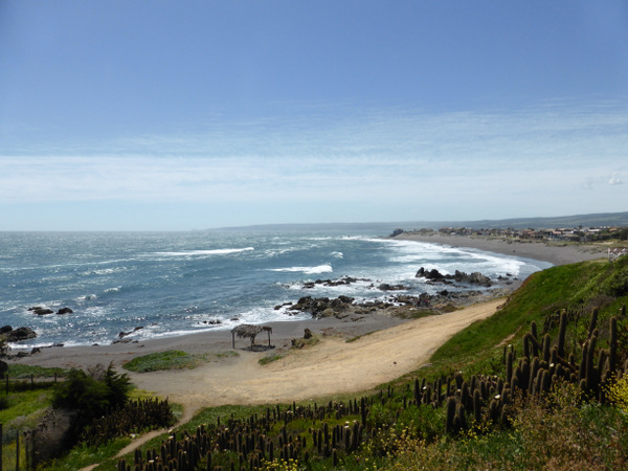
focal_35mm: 25
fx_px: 454
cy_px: 236
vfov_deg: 54.9
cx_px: 314
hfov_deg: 69.4
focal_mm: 4.3
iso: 100
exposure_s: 1/2000
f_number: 3.5
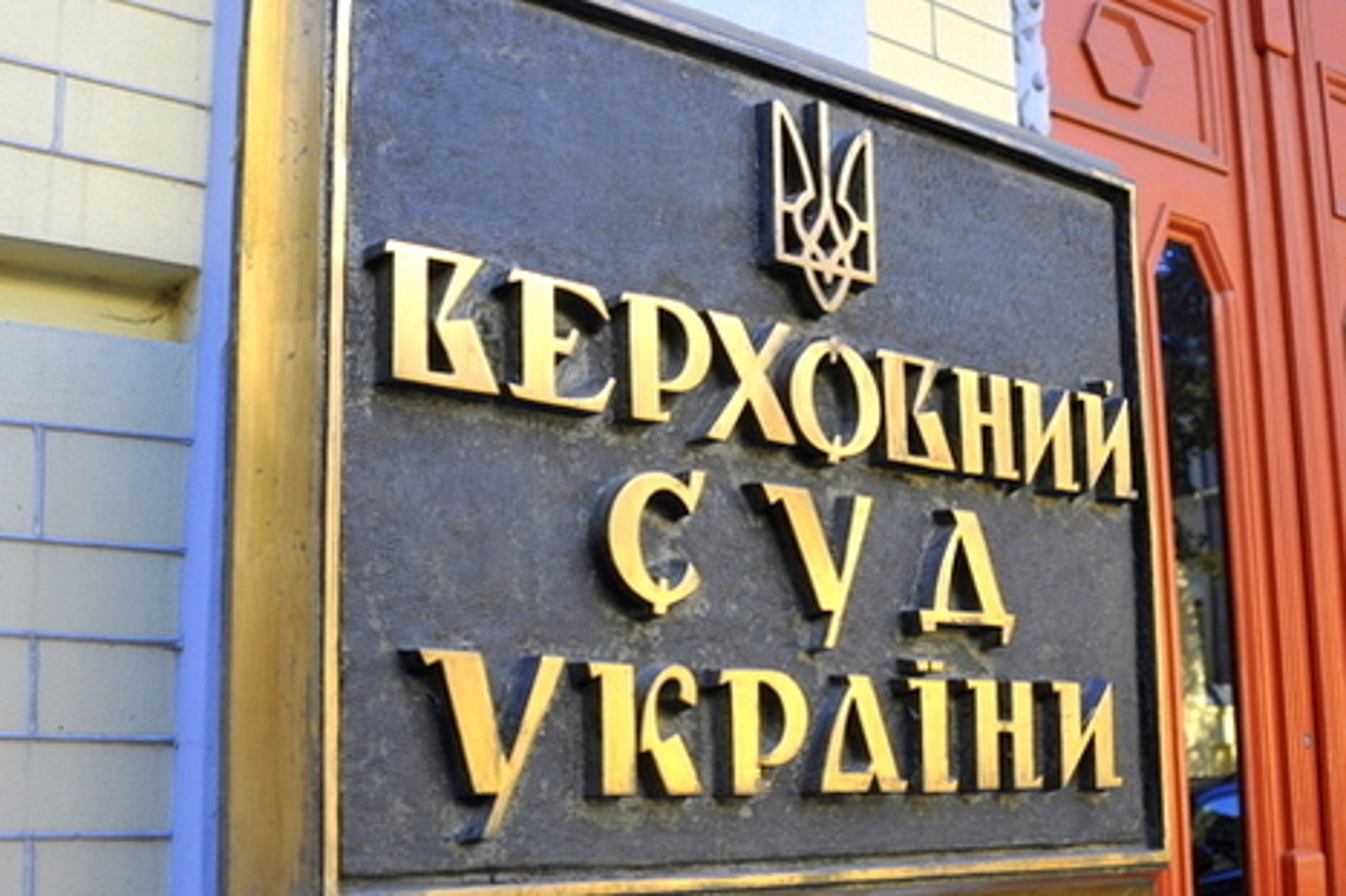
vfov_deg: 28.0
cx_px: 741
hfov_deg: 41.1
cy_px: 498
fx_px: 1794
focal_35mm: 48
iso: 320
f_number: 7.1
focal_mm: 35
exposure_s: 1/50
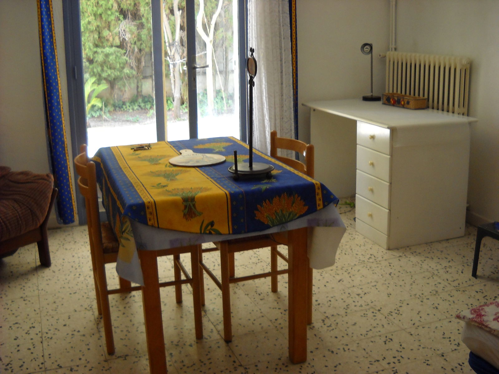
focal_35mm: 41
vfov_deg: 35.1
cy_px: 187
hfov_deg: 45.8
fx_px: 591
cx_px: 250
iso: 183
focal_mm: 6.72
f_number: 3.1
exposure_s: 1/60
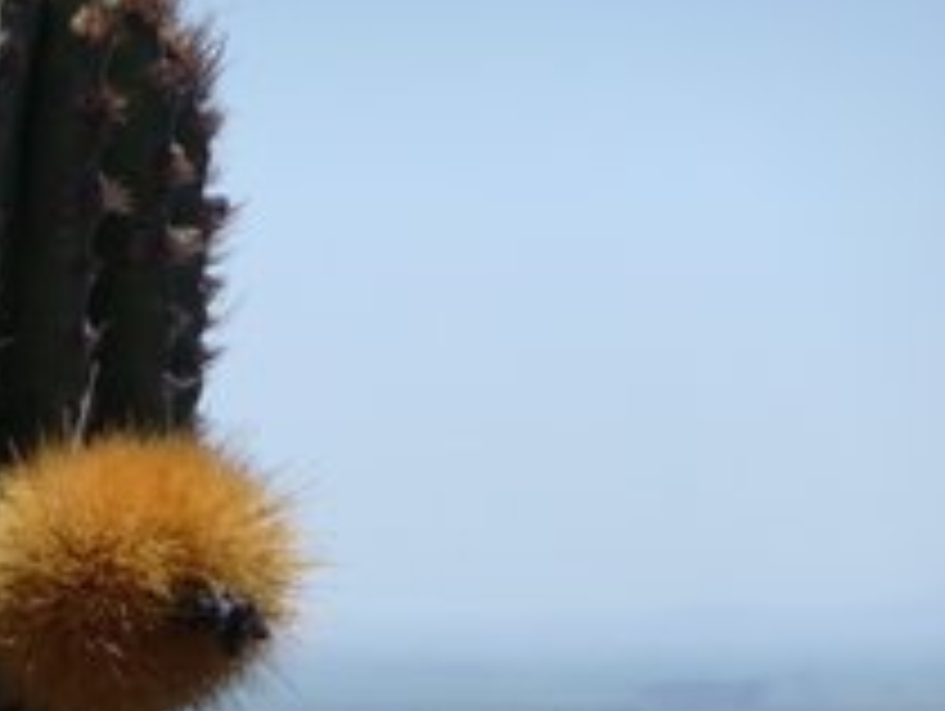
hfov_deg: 3.7
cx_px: 86
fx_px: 14567
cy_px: 662
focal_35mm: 533
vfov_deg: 2.8
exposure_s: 1/800
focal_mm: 47
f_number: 4.9
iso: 100
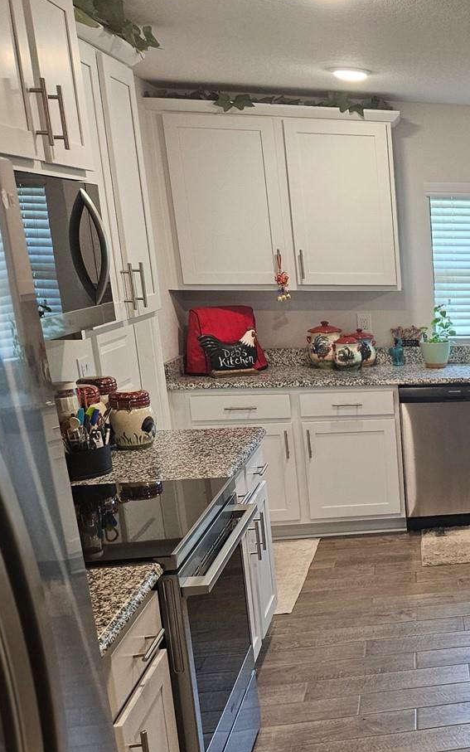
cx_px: 642
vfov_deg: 45.9
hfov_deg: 25.0
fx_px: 881
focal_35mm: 43
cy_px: 462
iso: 250
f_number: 1.8
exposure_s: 1/120
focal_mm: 5.4
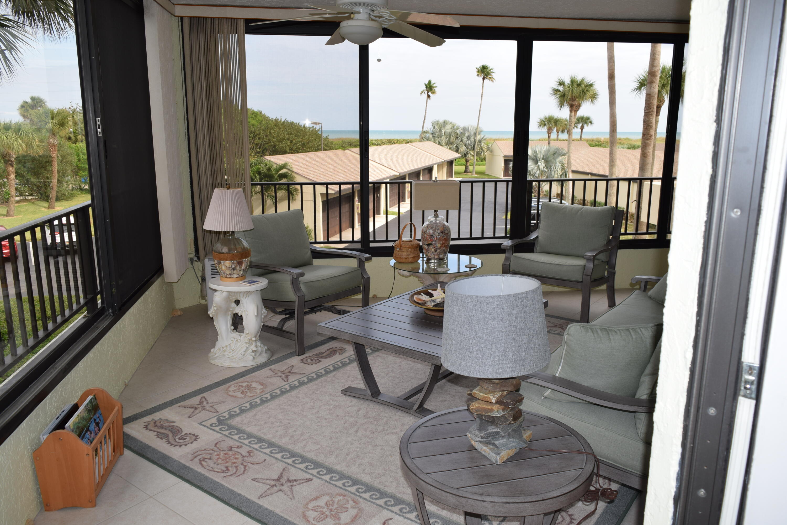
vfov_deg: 47.9
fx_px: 590
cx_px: 394
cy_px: 262
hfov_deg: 67.4
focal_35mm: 27
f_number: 5.6
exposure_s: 1/125
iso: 100
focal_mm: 18
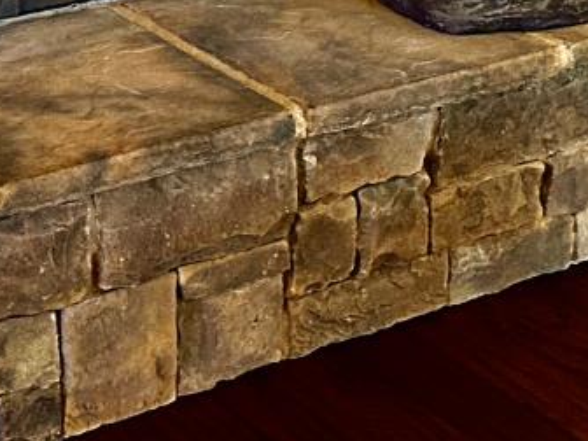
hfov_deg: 17.4
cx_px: -156
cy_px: -419
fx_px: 1818
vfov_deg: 12.3
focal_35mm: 107
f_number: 1.78
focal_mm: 6.86
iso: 400
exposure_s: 1/60
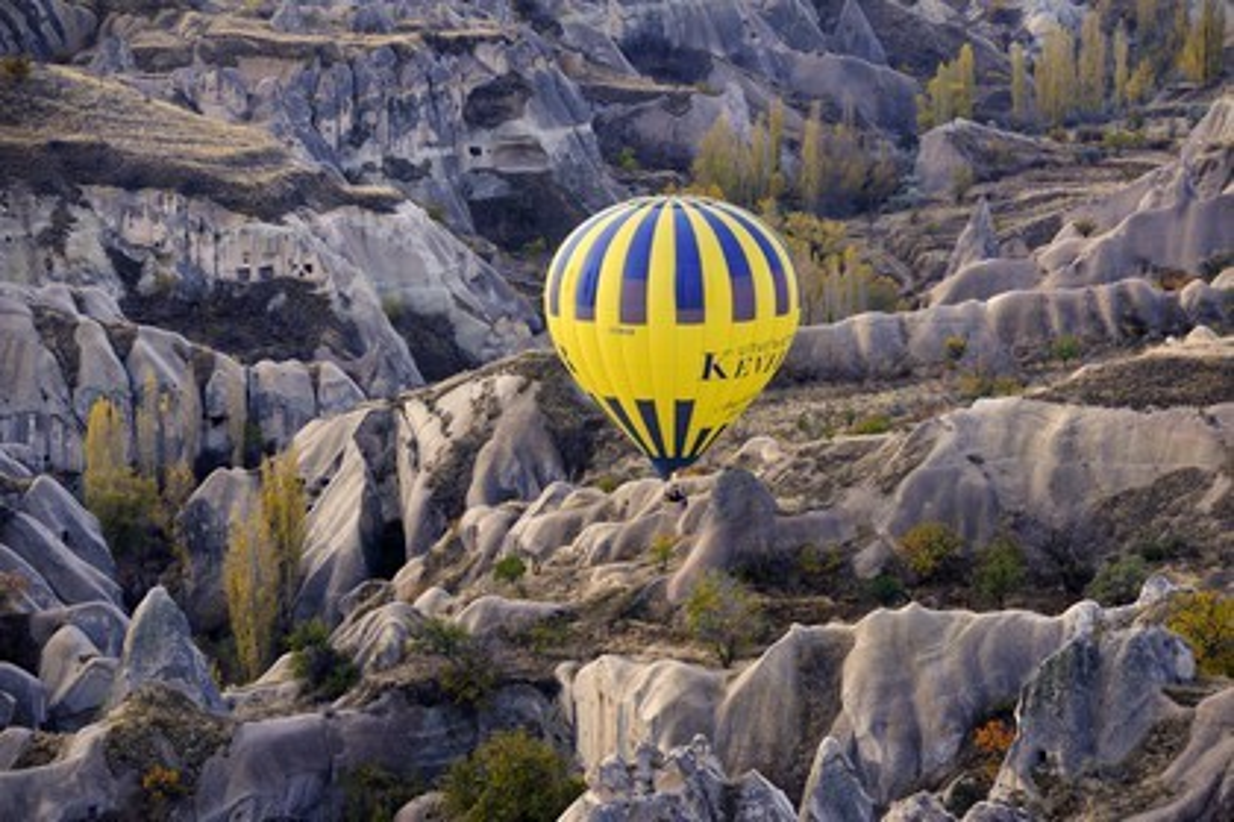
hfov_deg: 16.4
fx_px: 4284
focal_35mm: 125
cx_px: 617
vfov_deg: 11.0
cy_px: 411
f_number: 5.6
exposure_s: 1/125
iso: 200
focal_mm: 125
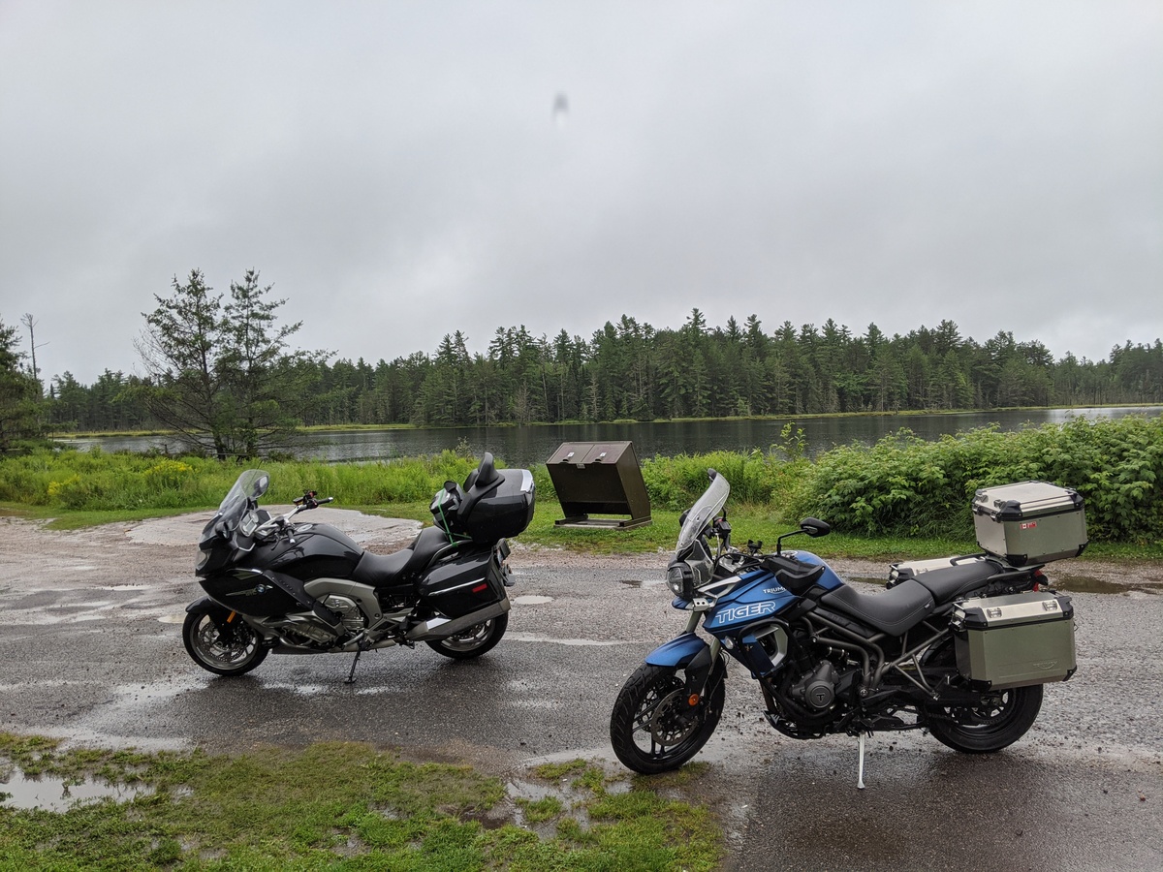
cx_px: 582
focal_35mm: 27
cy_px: 436
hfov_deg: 65.3
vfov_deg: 51.4
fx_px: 907
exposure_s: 1/870
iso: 65
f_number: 1.8
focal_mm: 4.44
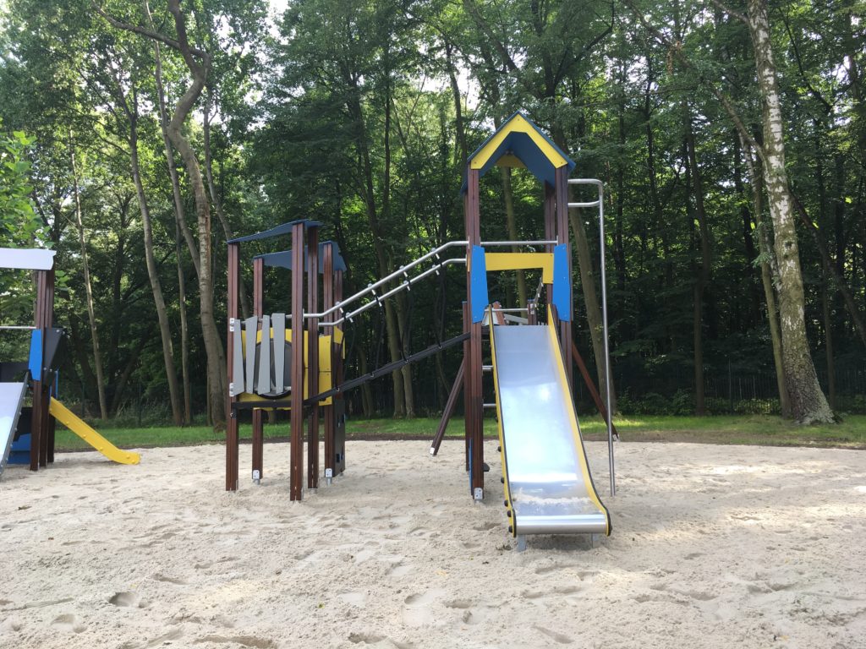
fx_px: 726
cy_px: 324
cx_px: 433
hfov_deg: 61.7
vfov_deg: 48.2
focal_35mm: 29
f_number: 2.2
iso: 25
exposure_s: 1/105
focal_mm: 4.15
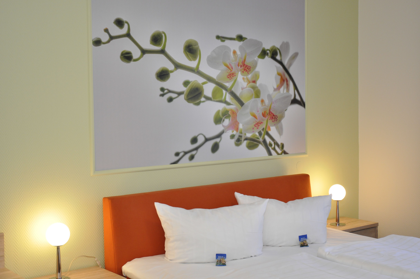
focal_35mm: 51
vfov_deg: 26.4
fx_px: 594
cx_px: 210
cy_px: 140
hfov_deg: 38.9
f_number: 4
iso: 800
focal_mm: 34
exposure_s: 1/60
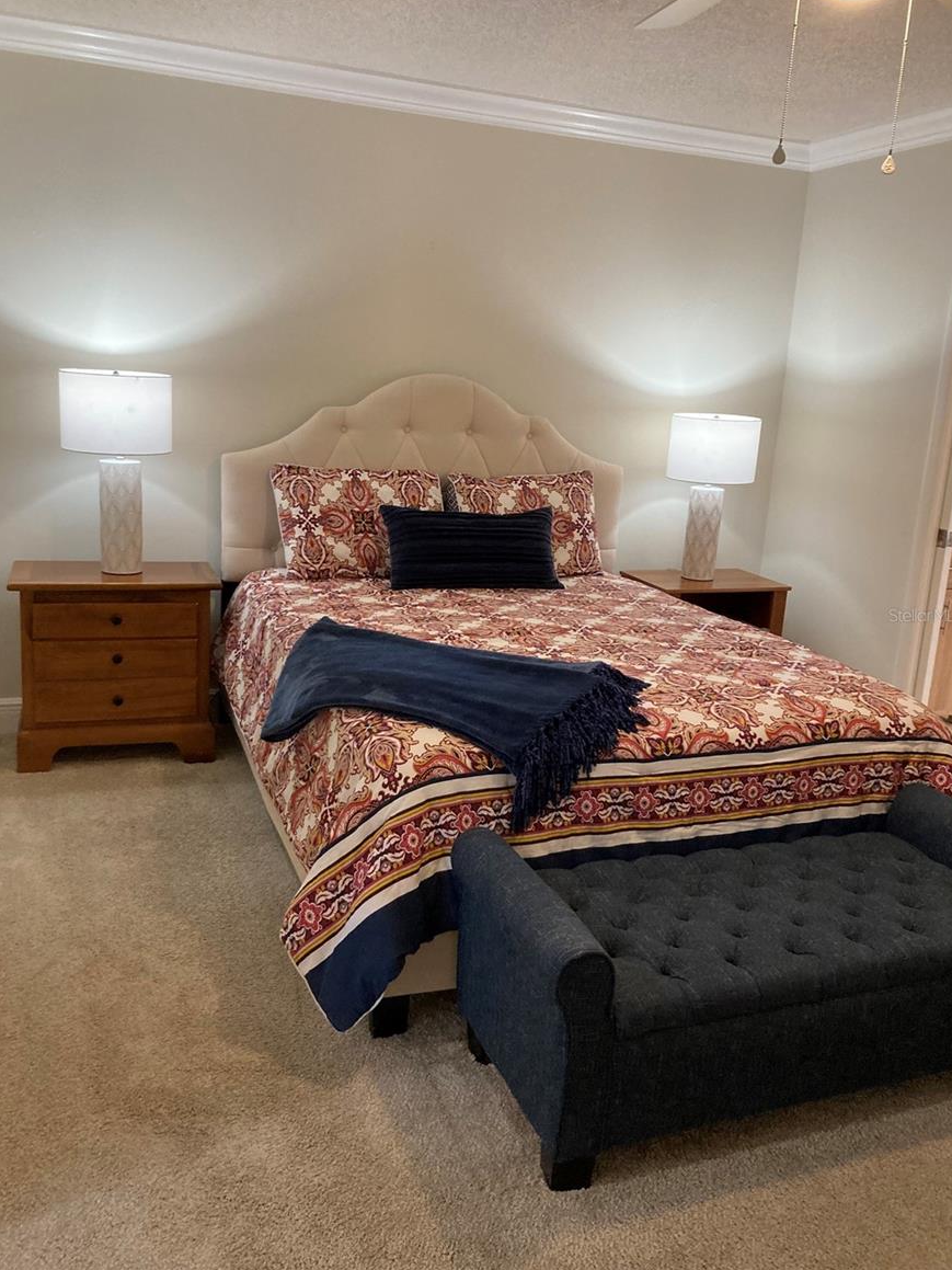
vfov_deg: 61.7
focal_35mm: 29
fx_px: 1064
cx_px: 473
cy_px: 615
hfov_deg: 48.2
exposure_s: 1/60
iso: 200
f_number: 1.8
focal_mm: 3.99
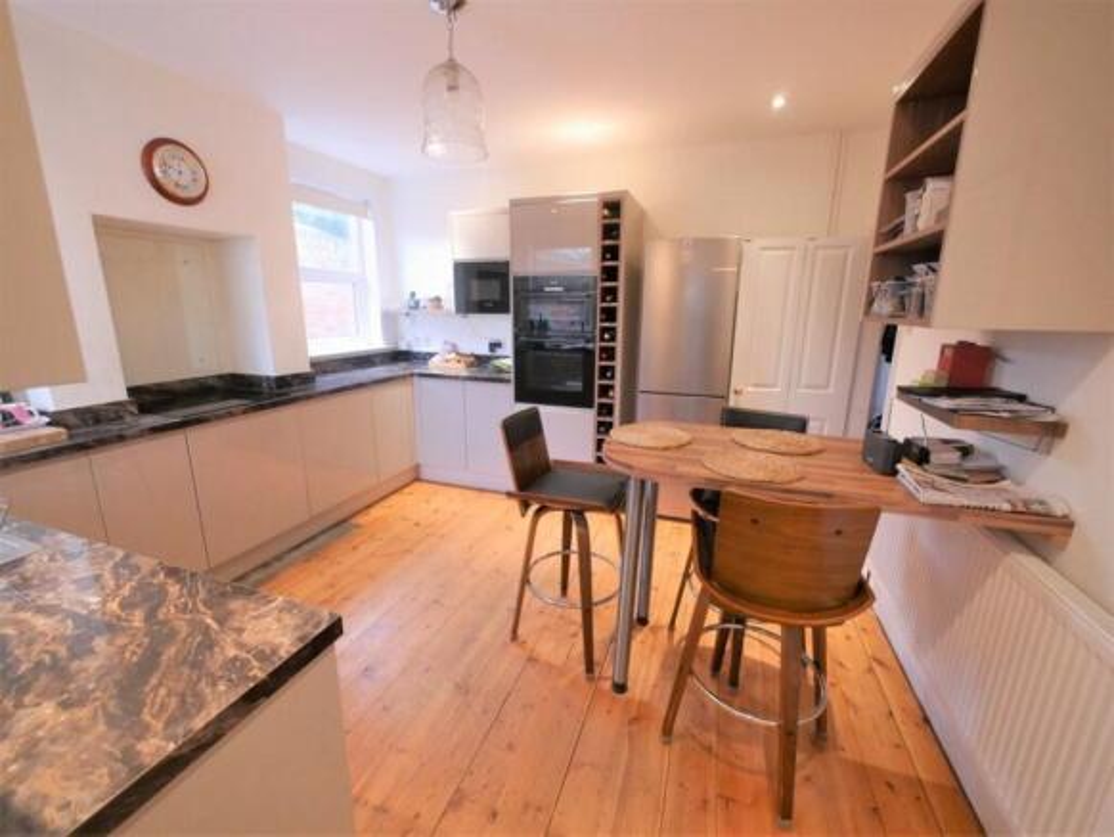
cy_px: 418
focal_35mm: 14
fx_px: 451
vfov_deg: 85.7
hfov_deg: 102.0
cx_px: 557
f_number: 4
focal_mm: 7
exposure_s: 1/60
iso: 3200
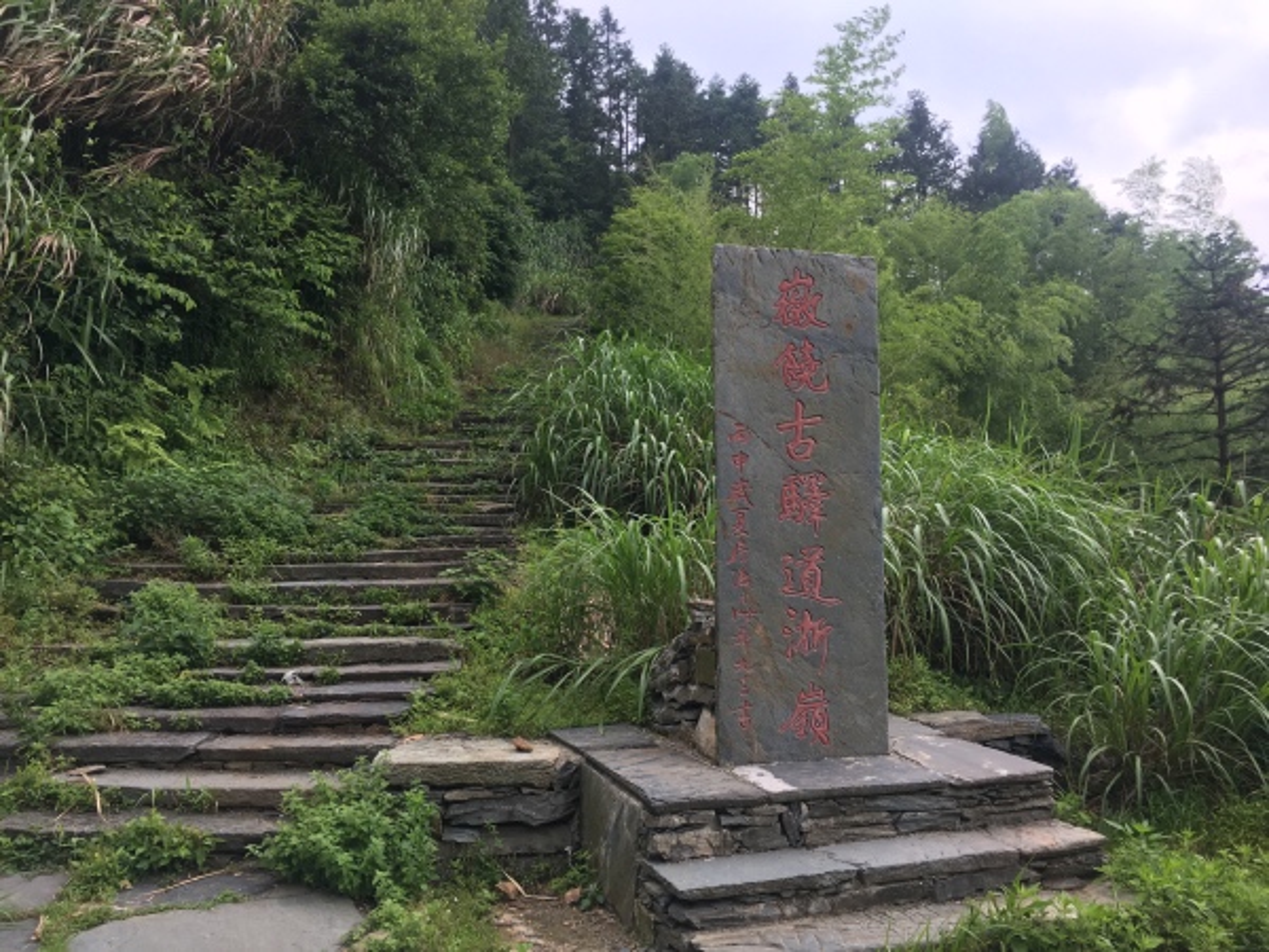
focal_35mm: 29
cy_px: 476
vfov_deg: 48.2
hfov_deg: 61.7
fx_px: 1063
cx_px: 634
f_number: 2.2
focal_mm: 4.15
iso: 25
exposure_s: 1/478
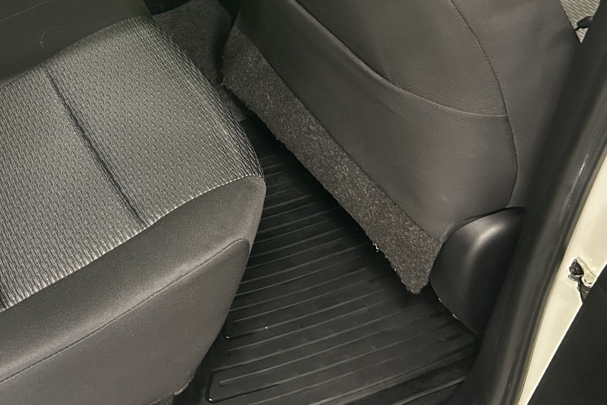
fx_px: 910
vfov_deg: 24.2
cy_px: 26
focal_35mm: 54
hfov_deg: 34.9
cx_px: 69
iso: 640
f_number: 1.5
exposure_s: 1/30
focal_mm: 5.7
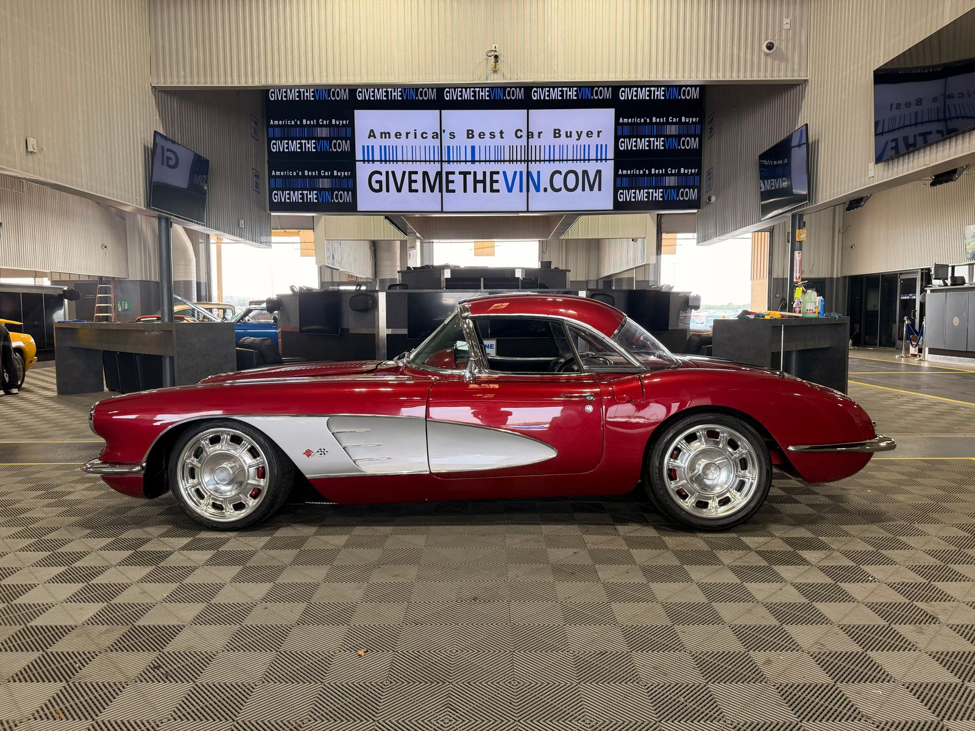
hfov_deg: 71.6
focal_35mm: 24
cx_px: 488
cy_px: 366
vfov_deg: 56.8
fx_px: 676
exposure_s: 1/189
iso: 125
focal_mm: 6.76
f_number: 1.78
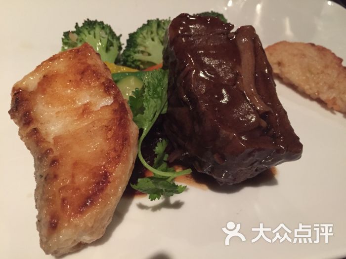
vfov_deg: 48.2
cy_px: 130
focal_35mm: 29
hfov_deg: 61.7
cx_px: 173
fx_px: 290
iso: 640
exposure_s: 1/15
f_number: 2.2
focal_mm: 4.15
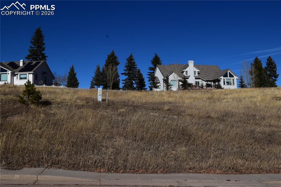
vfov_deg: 35.5
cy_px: 94
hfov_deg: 51.3
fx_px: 293
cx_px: 140
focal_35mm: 38
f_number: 11
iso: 200
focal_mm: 25
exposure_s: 1/500
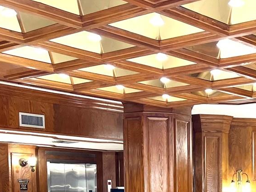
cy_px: 236
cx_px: 264
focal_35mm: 74
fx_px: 547
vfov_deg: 18.7
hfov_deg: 24.9
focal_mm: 5.7
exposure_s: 1/120
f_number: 1.5
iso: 80
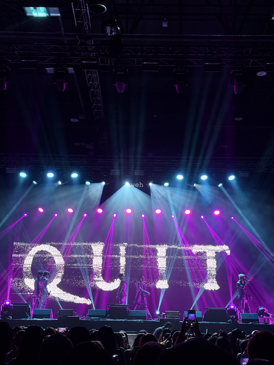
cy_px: 185
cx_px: 135
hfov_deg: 29.7
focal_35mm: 49
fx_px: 517
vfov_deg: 38.9
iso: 400
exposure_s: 1/40
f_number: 1.78
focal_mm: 6.76
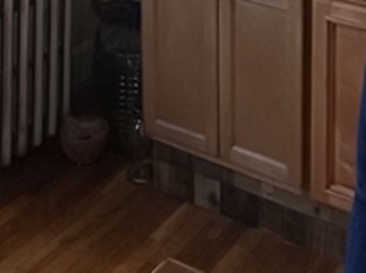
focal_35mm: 71
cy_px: -249
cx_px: 295
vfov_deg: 16.5
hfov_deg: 26.9
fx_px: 750
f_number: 2.2
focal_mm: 2.22
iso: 320
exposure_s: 1/60
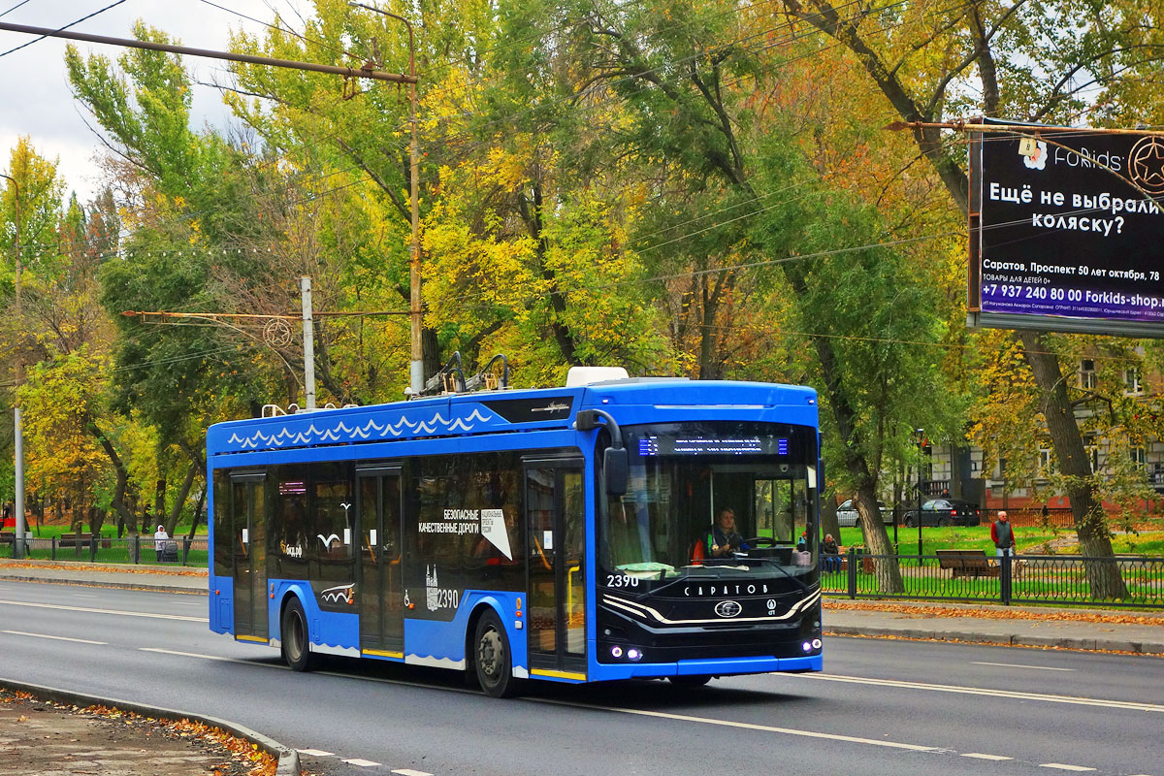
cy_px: 388
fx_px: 2328
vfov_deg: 18.9
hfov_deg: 28.1
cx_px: 582
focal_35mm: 72
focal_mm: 26.89
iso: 200
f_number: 4
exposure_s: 1/500
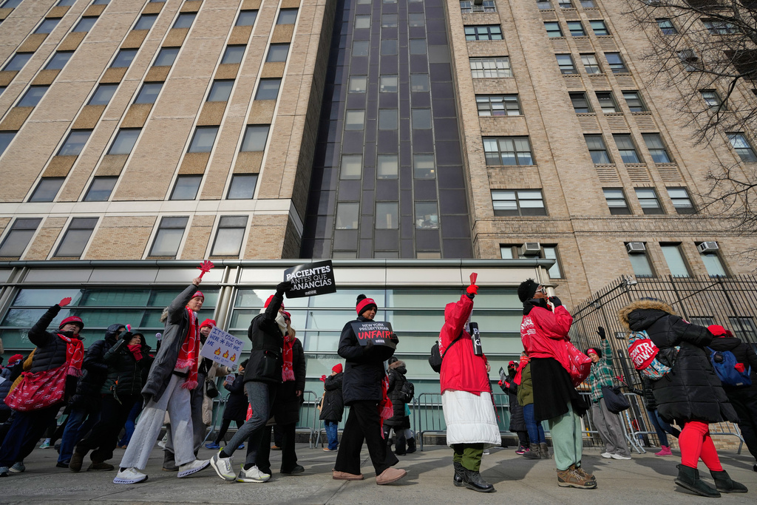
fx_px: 336
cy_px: 252
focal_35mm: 16
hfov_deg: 96.7
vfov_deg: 73.8
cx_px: 378
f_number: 5.6
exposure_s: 1/2000
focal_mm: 16
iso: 400
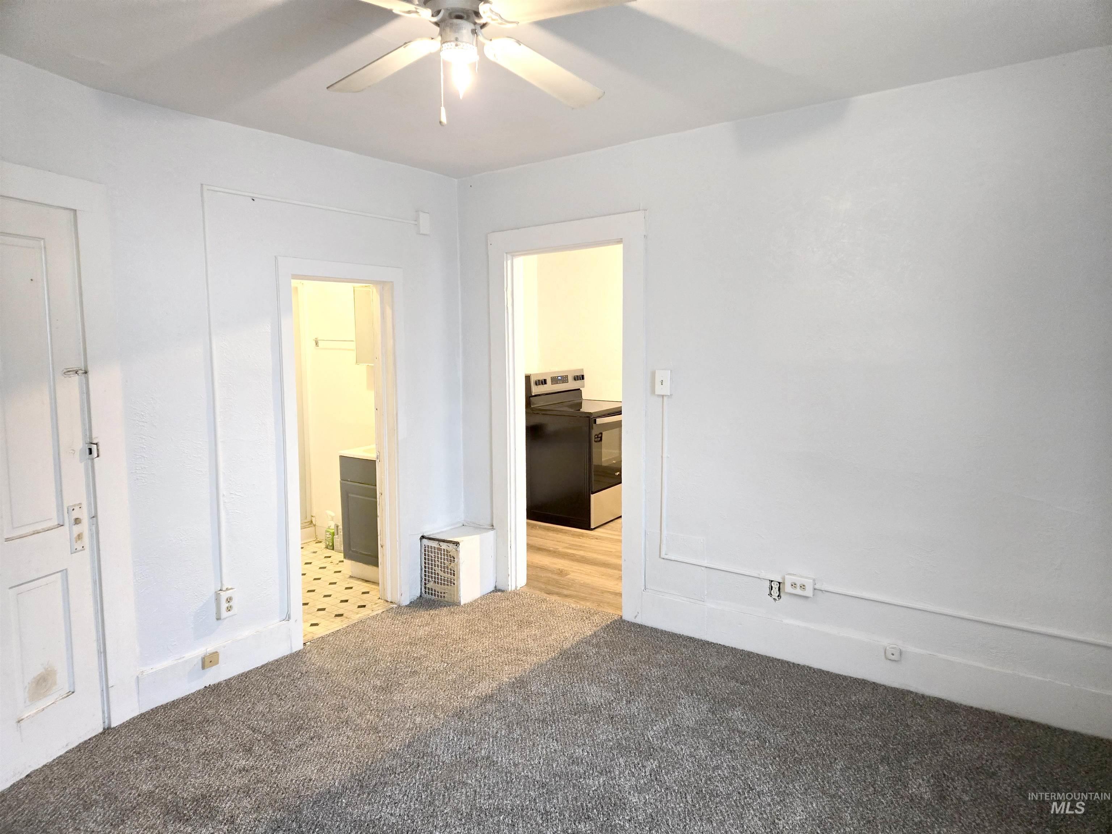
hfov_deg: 73.9
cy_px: 417
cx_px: 556
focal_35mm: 23
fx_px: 739
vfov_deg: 58.9
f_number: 1.8
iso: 500
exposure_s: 1/60
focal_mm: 5.4
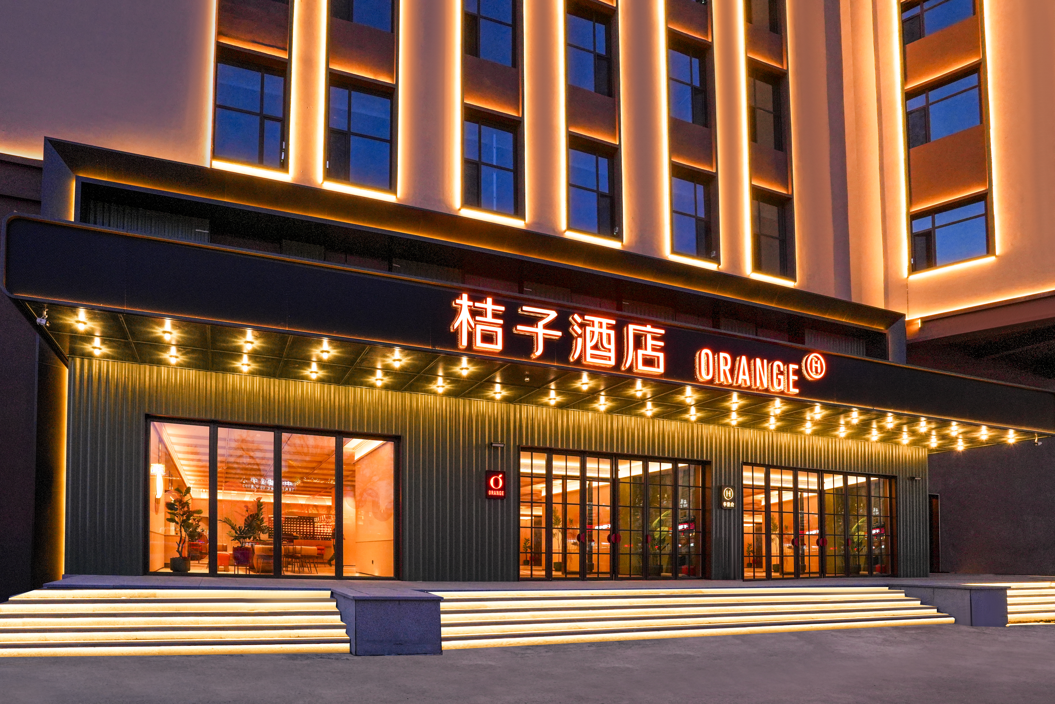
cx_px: 528
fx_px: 498
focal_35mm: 17
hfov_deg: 93.3
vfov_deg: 70.4
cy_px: 352
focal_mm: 17
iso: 1250
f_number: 8
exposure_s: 1/50
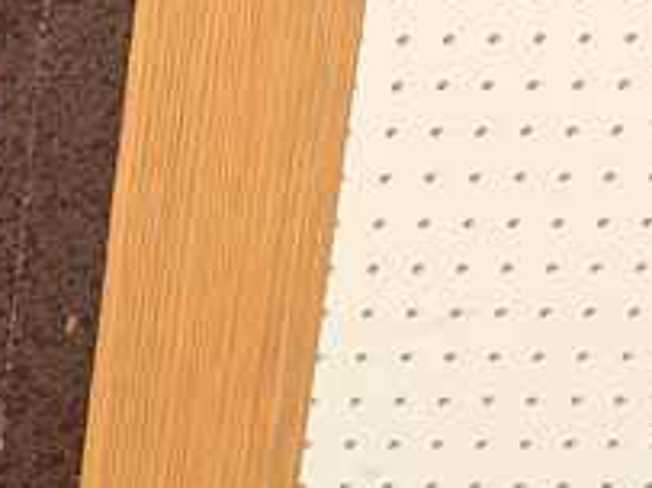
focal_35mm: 121
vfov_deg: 11.3
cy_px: 912
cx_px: -970
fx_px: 2278
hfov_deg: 12.4
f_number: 1.78
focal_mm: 6.76
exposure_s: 1/50
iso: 250
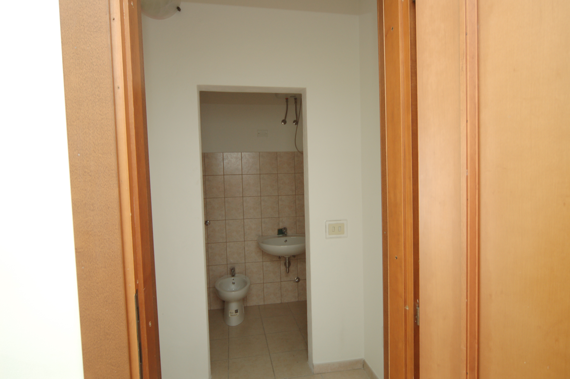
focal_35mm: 18
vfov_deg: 67.3
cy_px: 190
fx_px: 285
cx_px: 285
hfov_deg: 90.1
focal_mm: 12
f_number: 4.5
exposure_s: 1/15
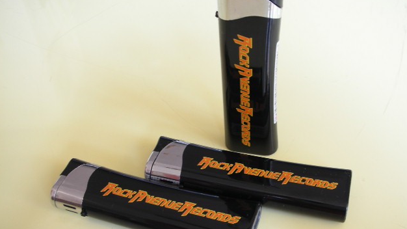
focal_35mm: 39
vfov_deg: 30.4
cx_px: 205
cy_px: 116
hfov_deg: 51.6
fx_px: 421
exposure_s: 1/4.3
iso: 50
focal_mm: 5.8
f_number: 3
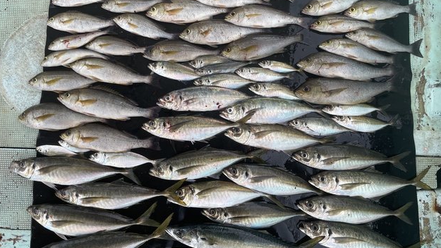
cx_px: 217
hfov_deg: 66.0
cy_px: 102
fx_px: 339
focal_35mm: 29
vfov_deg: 40.1
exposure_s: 1/530
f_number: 1.6
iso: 32
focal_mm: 4.2
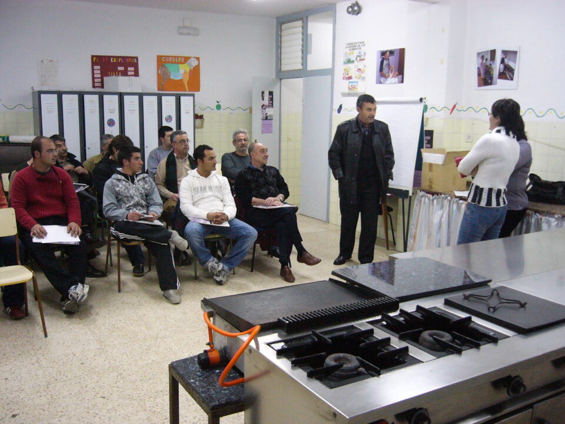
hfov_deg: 52.6
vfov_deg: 40.7
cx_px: 282
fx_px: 571
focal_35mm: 35
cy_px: 212
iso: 200
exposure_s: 1/15
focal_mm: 5.8
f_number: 2.8
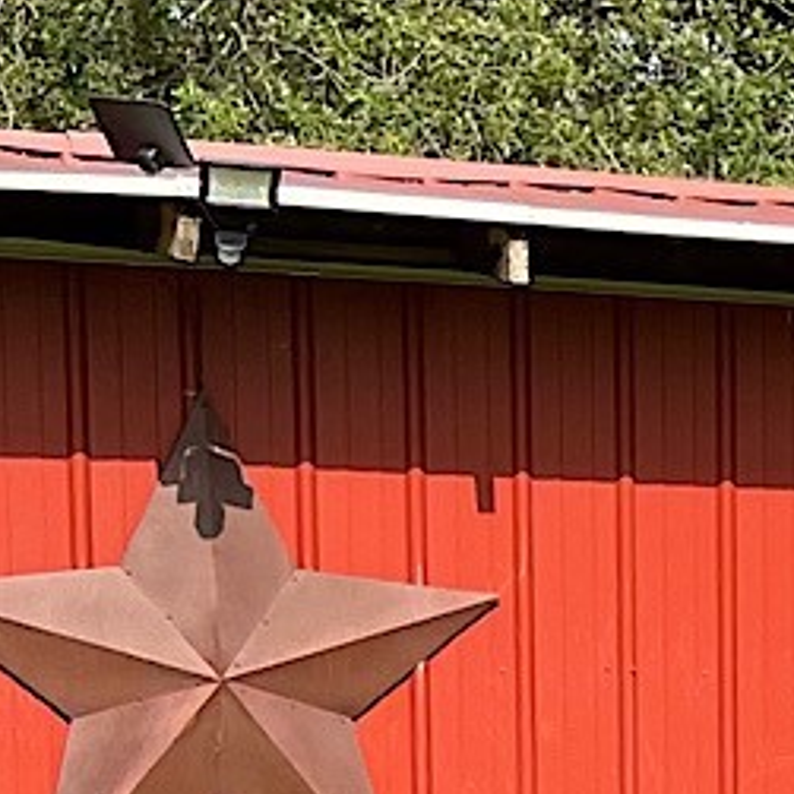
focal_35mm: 176
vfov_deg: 9.7
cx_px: 2474
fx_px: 4567
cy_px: 1120
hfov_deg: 8.2
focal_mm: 5.1
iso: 32
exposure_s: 1/1821
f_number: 1.6
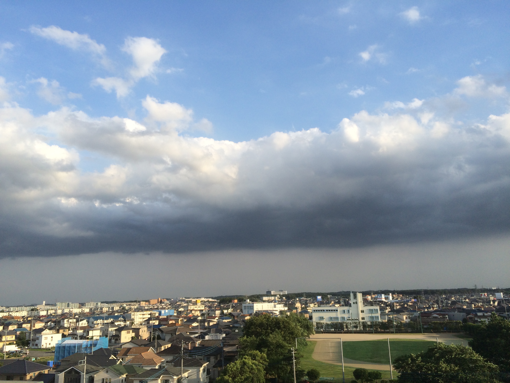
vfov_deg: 48.2
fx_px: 427
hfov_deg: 61.7
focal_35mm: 29
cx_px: 255
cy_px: 192
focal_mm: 4.15
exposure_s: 1/1244
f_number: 2.2
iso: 32
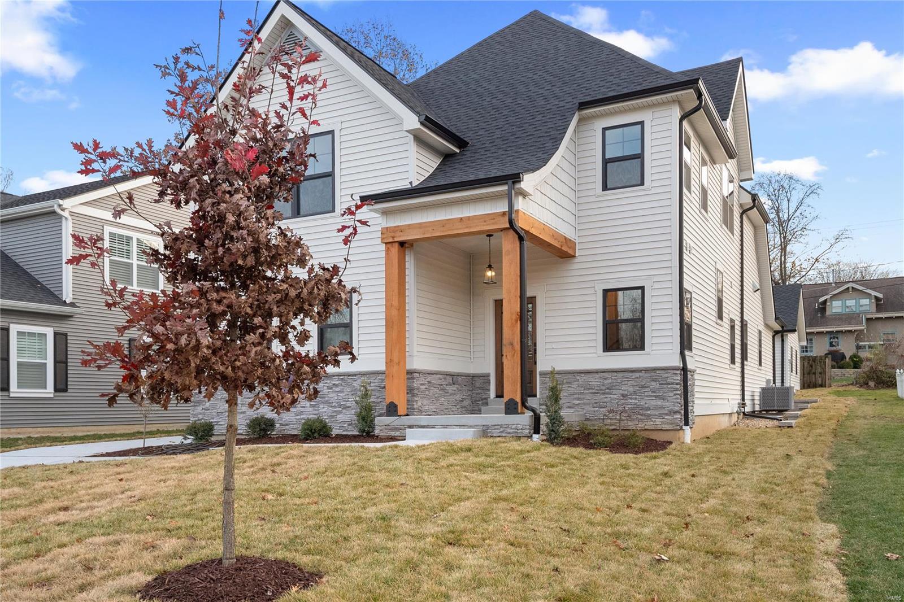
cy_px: 301
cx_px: 452
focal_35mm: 30
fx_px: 753
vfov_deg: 43.6
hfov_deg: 61.9
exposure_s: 1/160
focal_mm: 15
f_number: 6.3
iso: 400
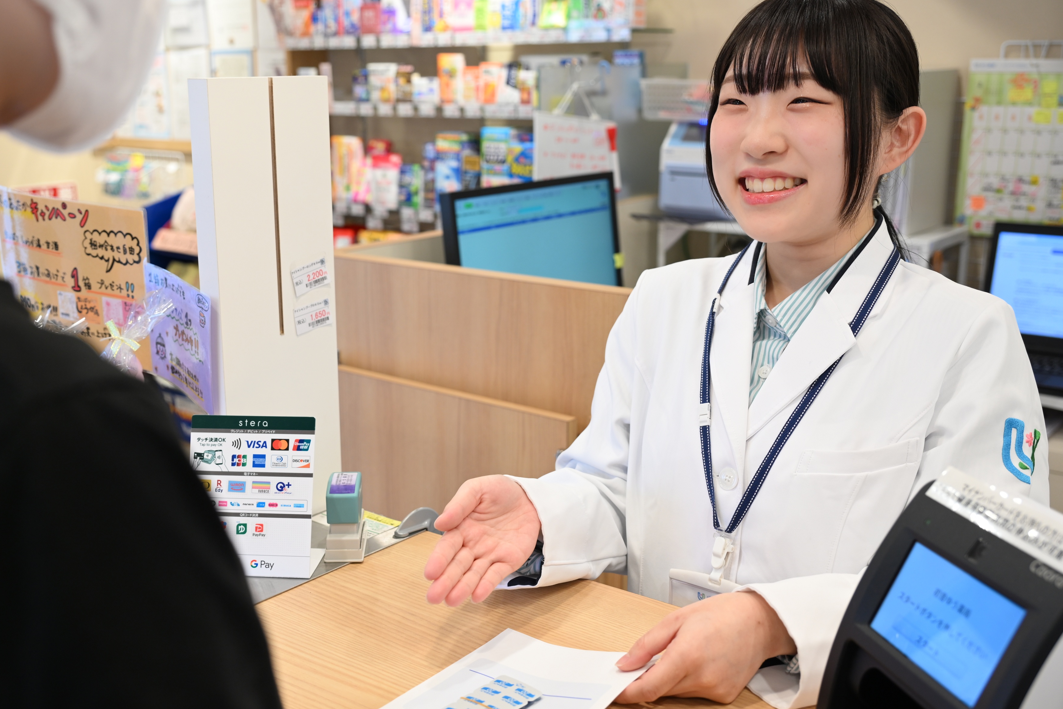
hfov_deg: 47.3
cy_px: 345
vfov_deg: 32.6
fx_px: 1210
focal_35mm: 41
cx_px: 467
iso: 450
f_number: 4
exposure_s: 1/60
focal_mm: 36
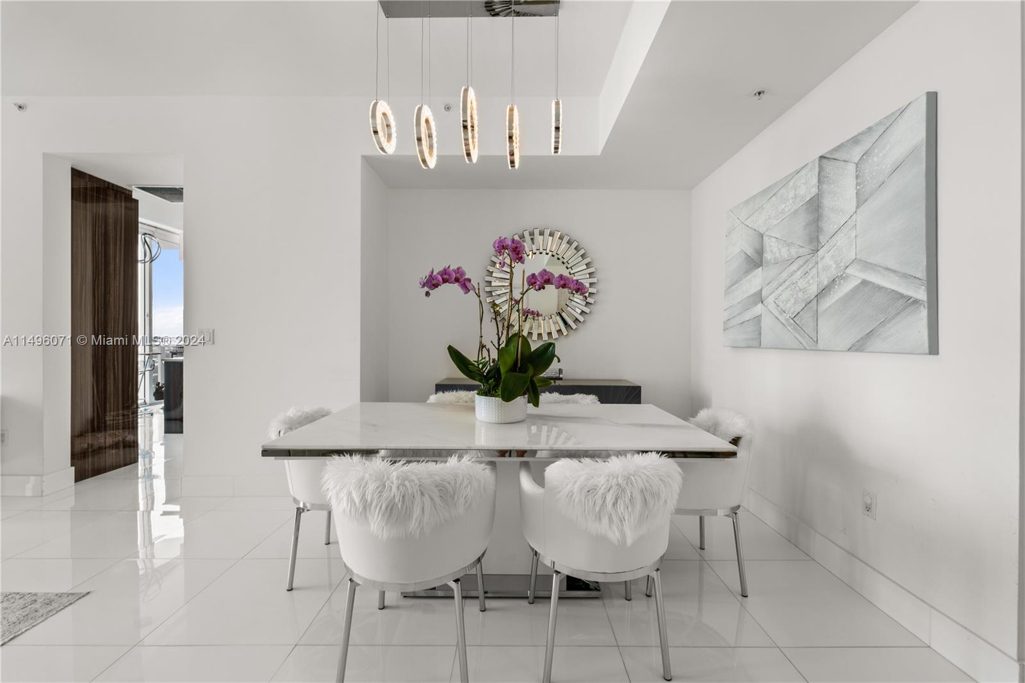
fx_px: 399
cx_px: 512
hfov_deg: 104.3
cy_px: 342
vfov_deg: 81.2
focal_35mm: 14
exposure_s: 1/4
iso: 400
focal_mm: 14
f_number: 11
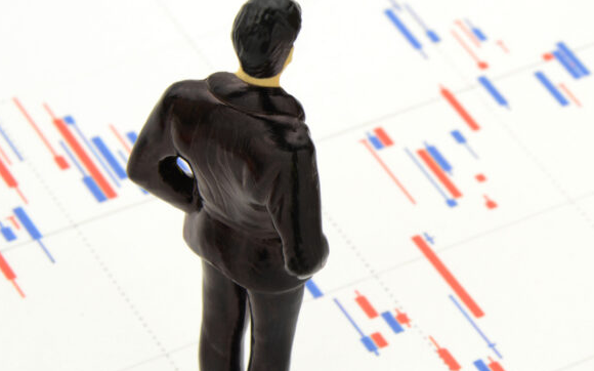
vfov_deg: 5.4
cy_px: 185
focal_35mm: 243
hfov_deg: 8.6
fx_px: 3932
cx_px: 485
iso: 320
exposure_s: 1/60
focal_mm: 135
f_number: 20
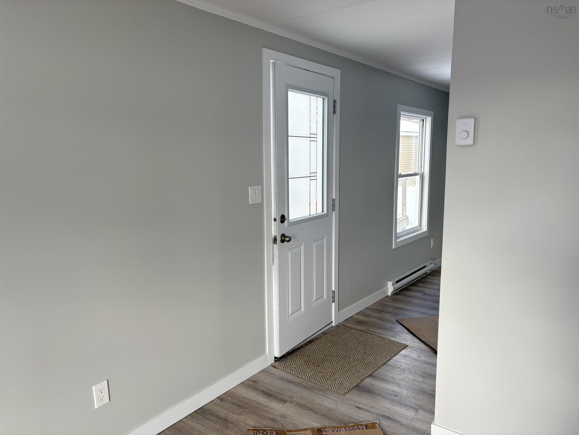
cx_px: 290
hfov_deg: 67.3
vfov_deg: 53.1
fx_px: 435
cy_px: 218
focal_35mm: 26
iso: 64
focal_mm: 5.96
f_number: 1.6
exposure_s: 1/249
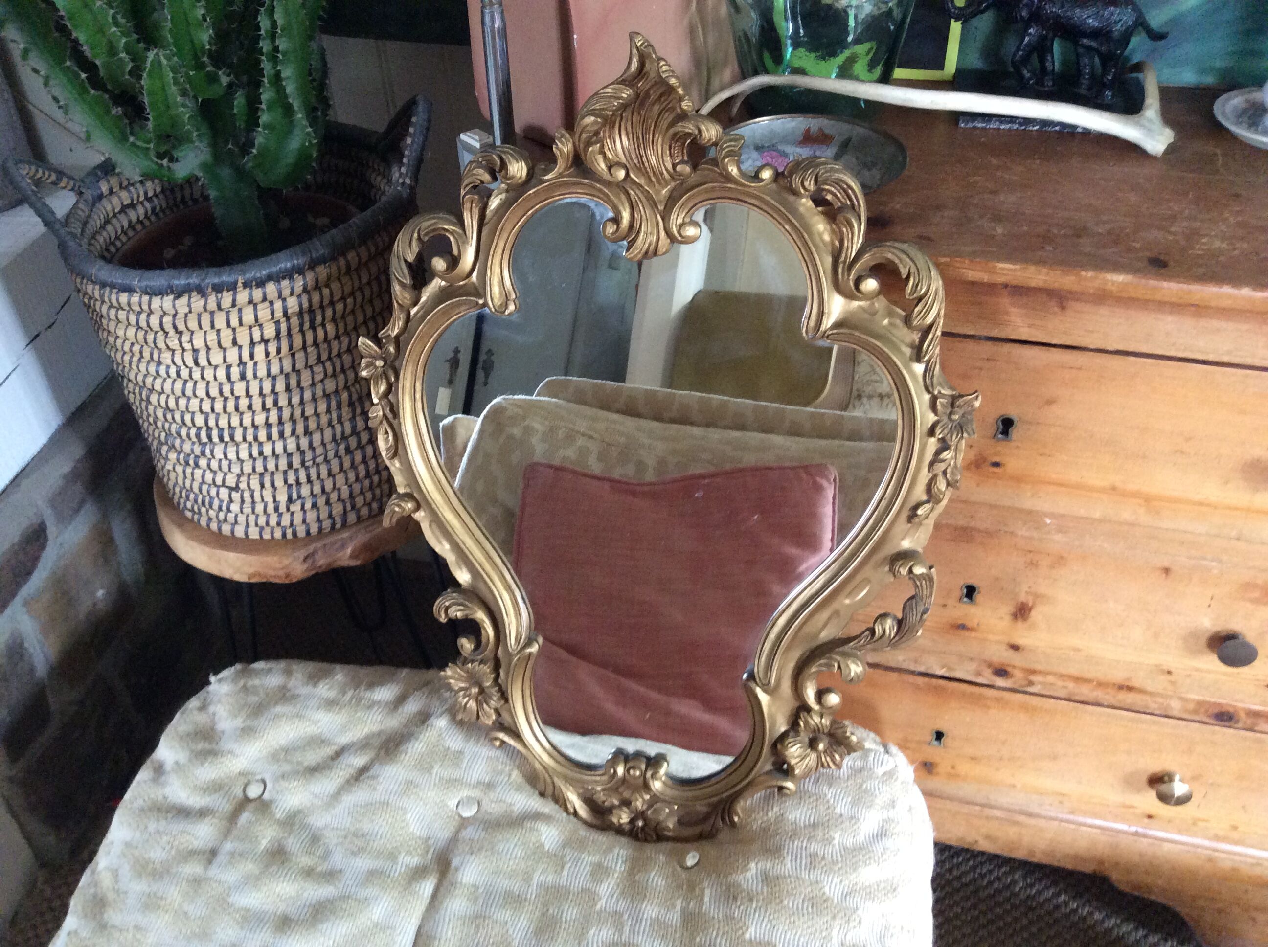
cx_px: 634
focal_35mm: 32
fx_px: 1170
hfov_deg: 56.9
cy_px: 474
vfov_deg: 44.1
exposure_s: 1/25
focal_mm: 3.3
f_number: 2.4
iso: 250
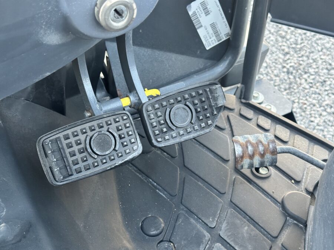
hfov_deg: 39.7
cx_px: 167
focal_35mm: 48
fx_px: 463
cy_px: 125
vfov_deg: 30.3
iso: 320
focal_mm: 6.86
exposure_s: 1/40
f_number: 1.78
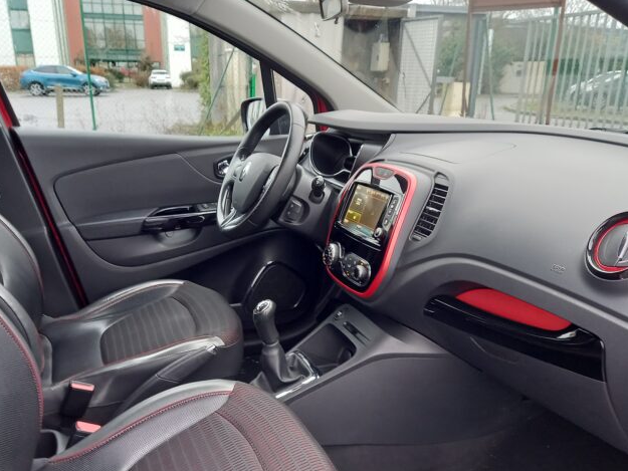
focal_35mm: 32
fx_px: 581
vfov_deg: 43.8
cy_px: 299
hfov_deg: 56.8
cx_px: 301
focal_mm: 4.6
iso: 400
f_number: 2
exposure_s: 1/25
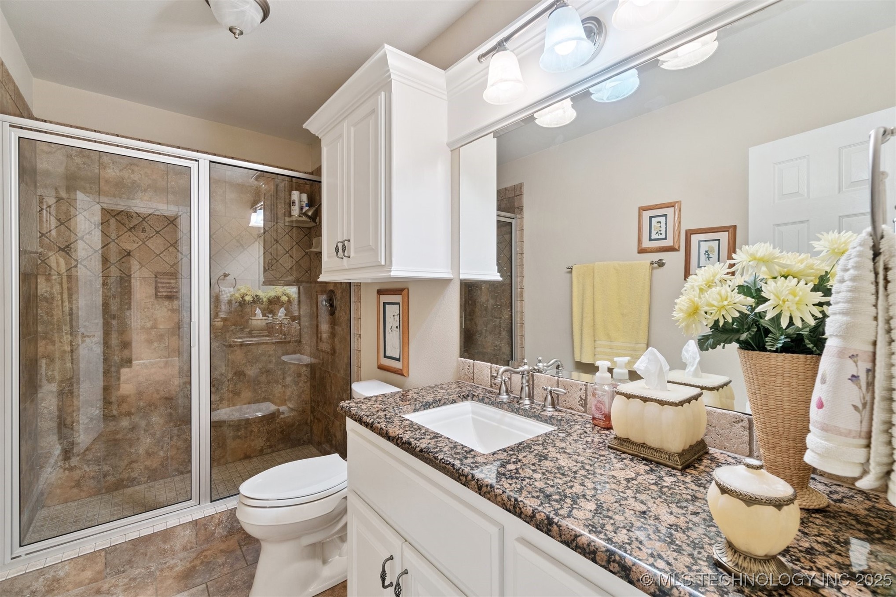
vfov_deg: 77.3
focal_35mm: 15
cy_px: 298
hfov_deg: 100.4
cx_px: 448
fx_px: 373
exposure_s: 1/20
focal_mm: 10
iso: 200
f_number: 6.3
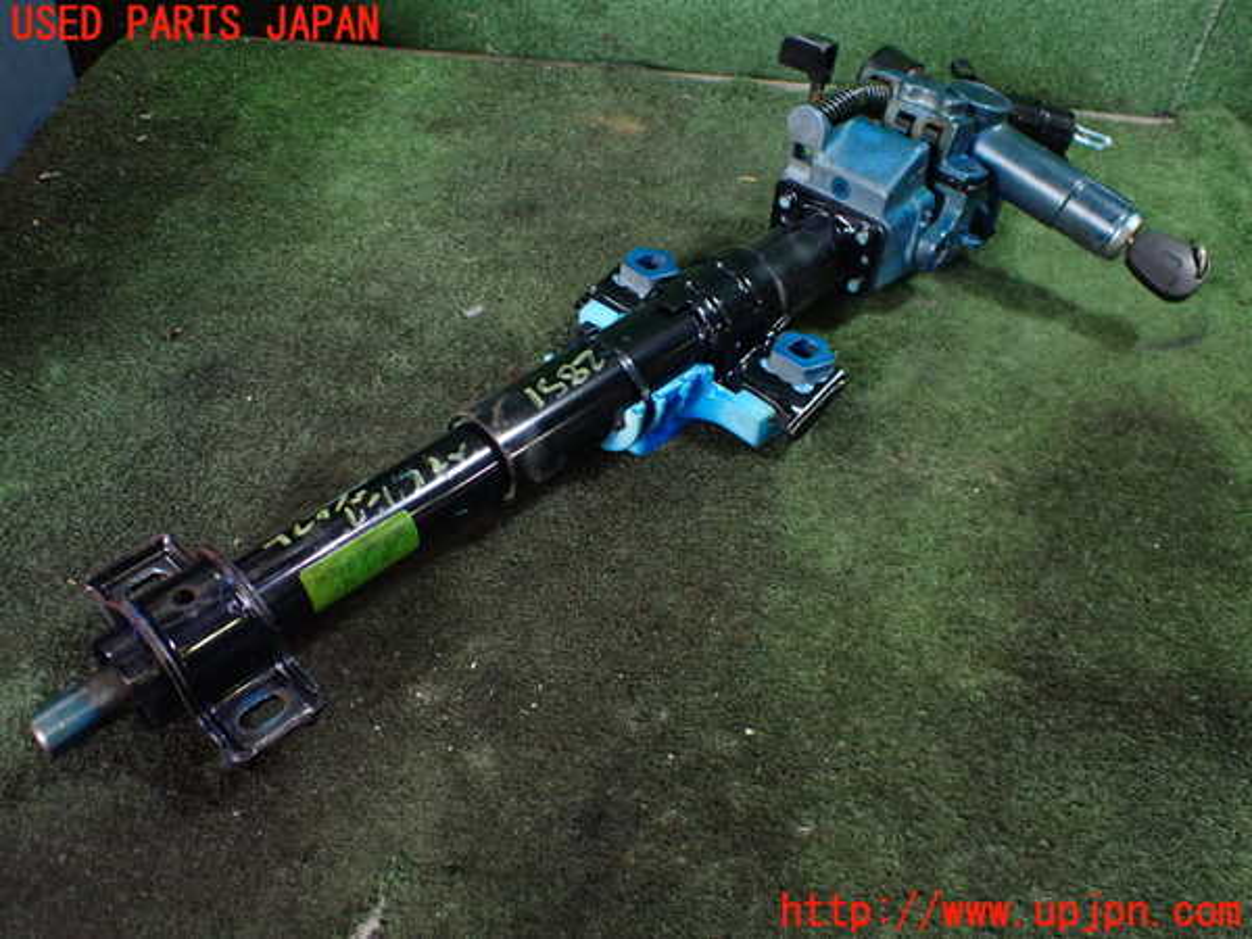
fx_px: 1085
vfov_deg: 46.8
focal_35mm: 30
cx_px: 626
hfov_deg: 60.0
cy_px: 470
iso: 800
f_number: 2.3
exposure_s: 1/125
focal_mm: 5.4
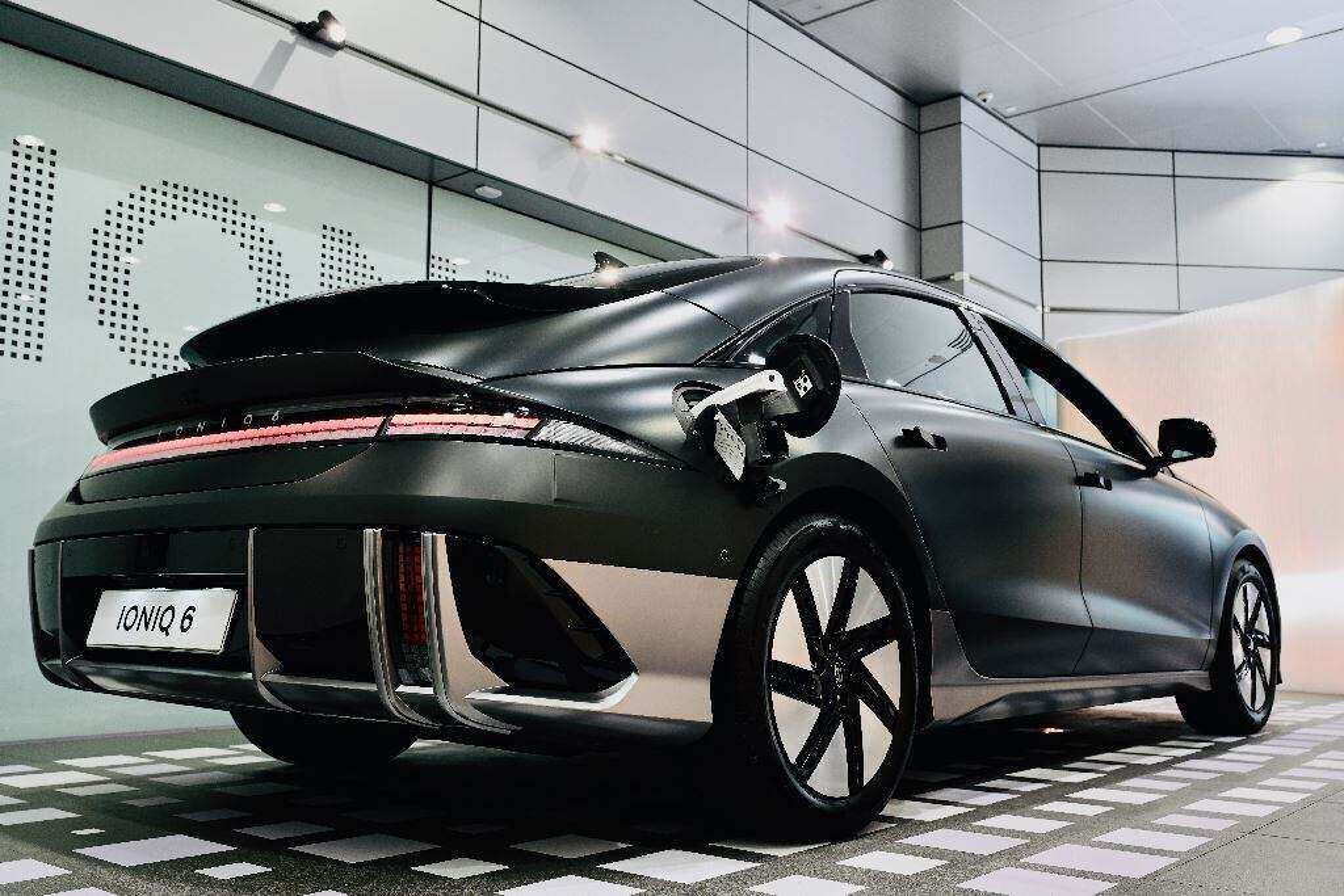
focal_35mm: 33
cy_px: 448
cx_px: 672
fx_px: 1232
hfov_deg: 57.2
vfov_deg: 40.0
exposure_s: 1/80
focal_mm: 33
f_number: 5.6
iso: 640
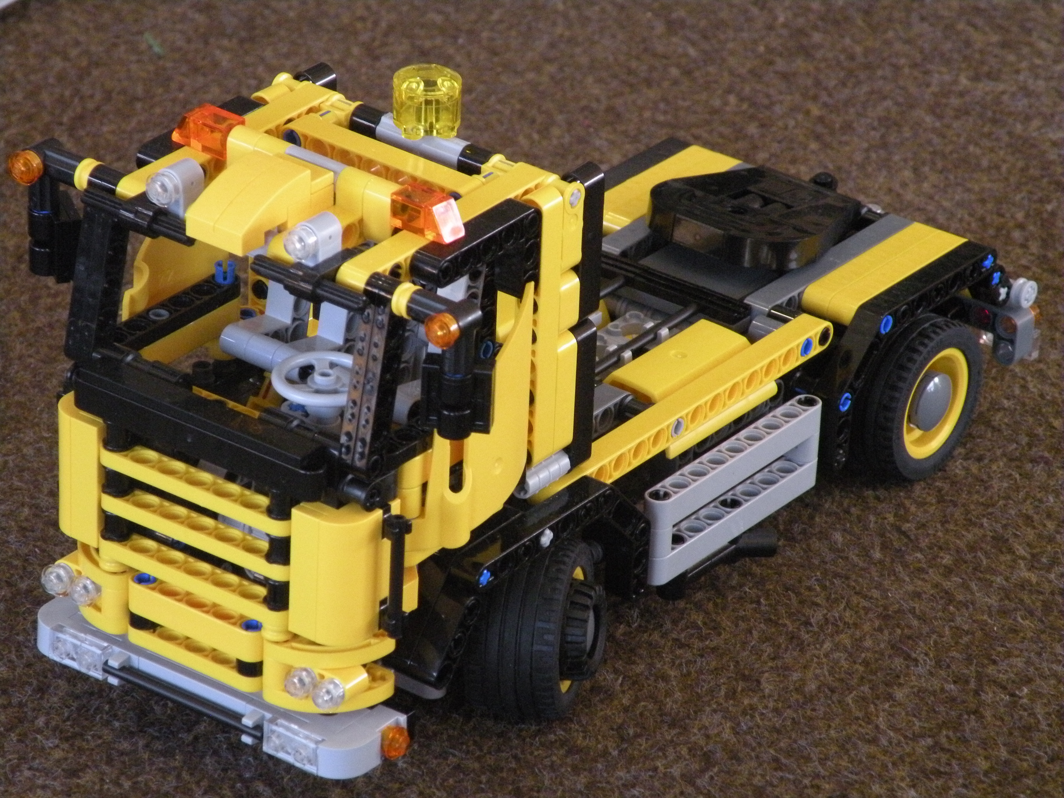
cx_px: 532
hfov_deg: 12.7
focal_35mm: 155
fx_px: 4764
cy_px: 399
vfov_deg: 9.6
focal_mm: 27.4
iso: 400
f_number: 4.5
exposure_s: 1/41.1
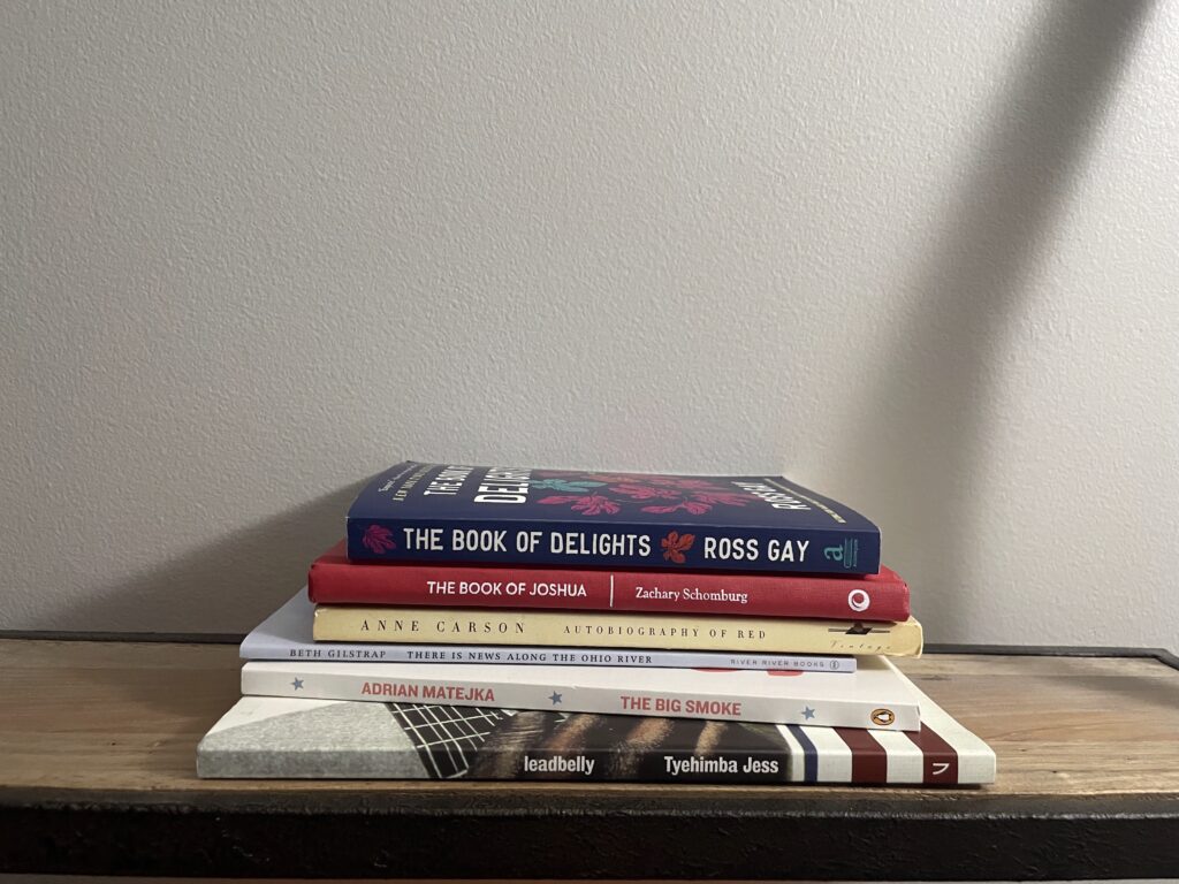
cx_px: 590
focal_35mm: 26
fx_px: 886
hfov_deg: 67.3
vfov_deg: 53.1
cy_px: 442
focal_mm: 4.2
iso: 400
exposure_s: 1/40
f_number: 1.6
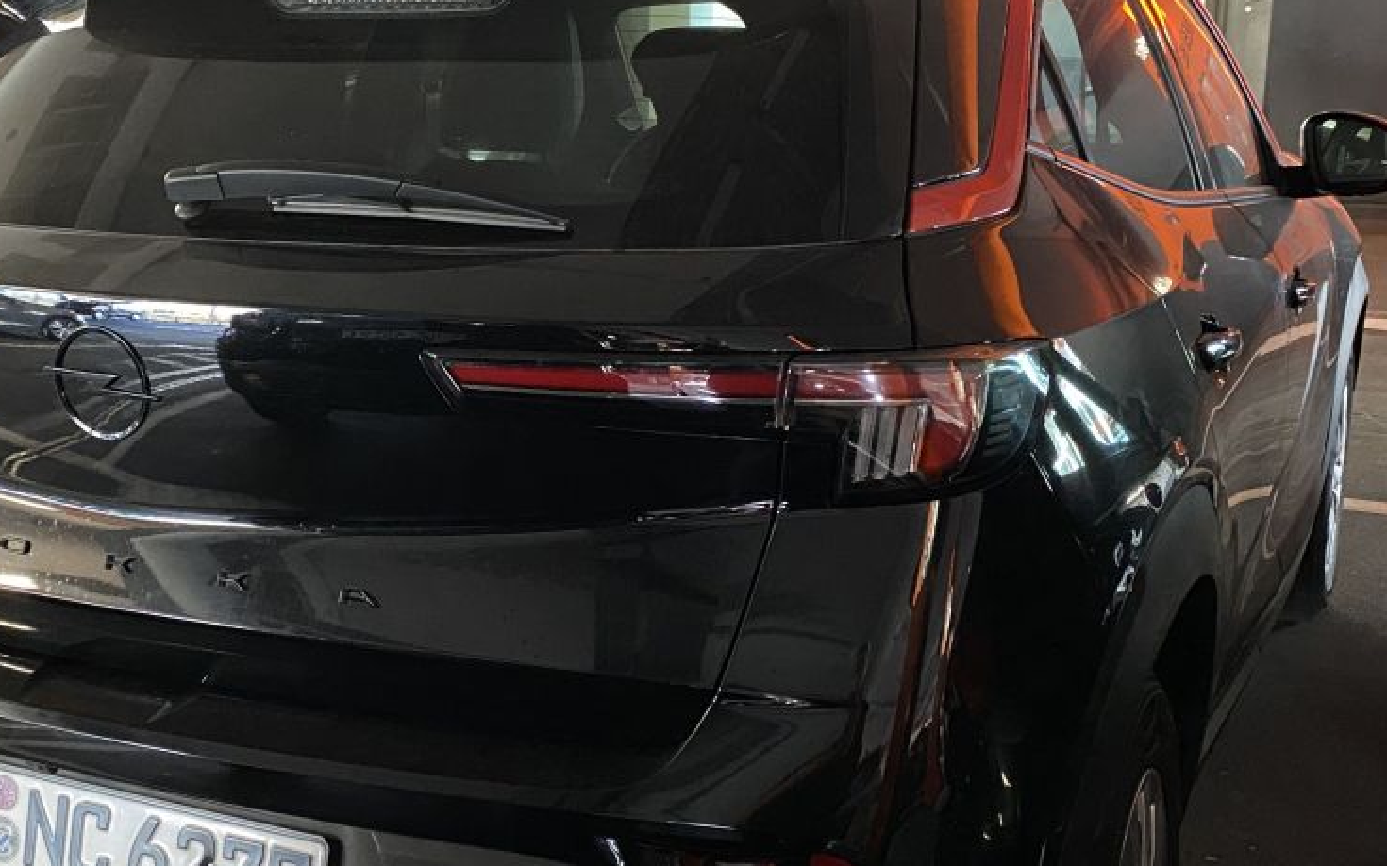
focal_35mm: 48
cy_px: 474
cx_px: 489
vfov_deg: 26.8
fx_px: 1814
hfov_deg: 41.4
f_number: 1.8
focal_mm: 4.25
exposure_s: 1/25
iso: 640
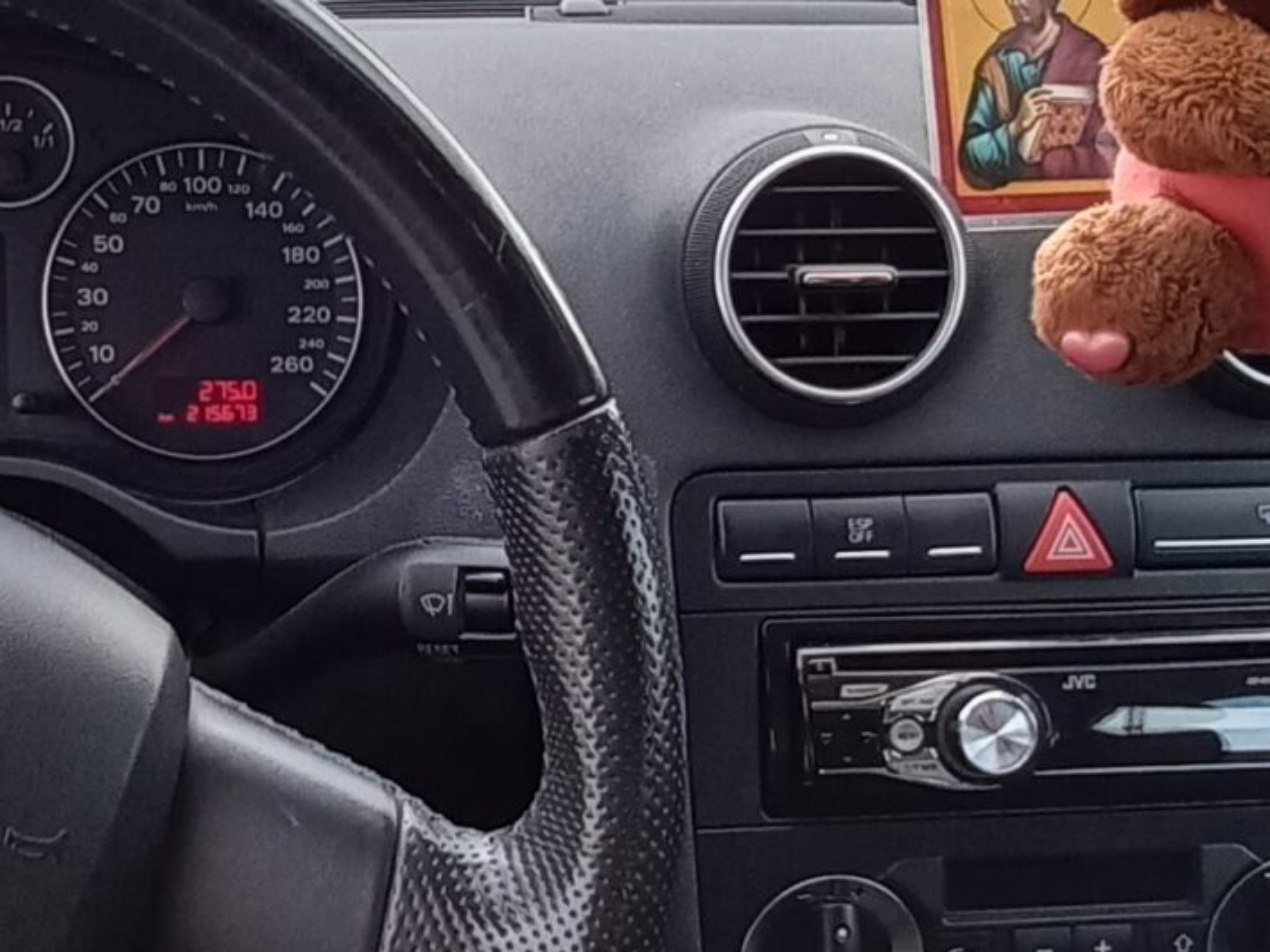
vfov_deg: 30.8
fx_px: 1724
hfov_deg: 40.1
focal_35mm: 47
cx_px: 456
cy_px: 545
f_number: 2.2
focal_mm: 1.42
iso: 50
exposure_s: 1/100
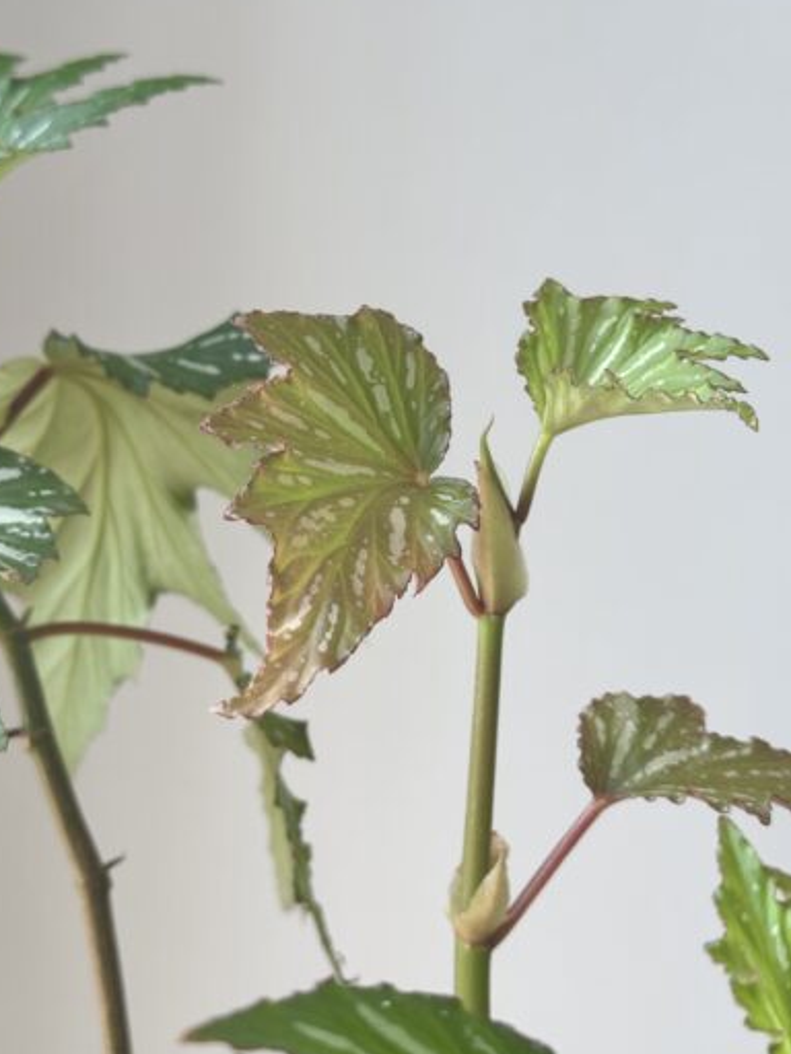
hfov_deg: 29.1
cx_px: 381
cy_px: 522
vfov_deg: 38.2
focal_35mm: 50
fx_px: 1523
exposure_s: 1/160
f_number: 1.78
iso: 64
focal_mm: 6.76
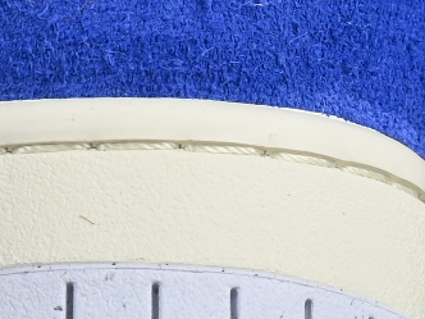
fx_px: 7416
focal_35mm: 604
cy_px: -388
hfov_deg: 3.3
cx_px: 526
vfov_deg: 2.4
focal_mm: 50
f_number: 7.1
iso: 160
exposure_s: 1/200
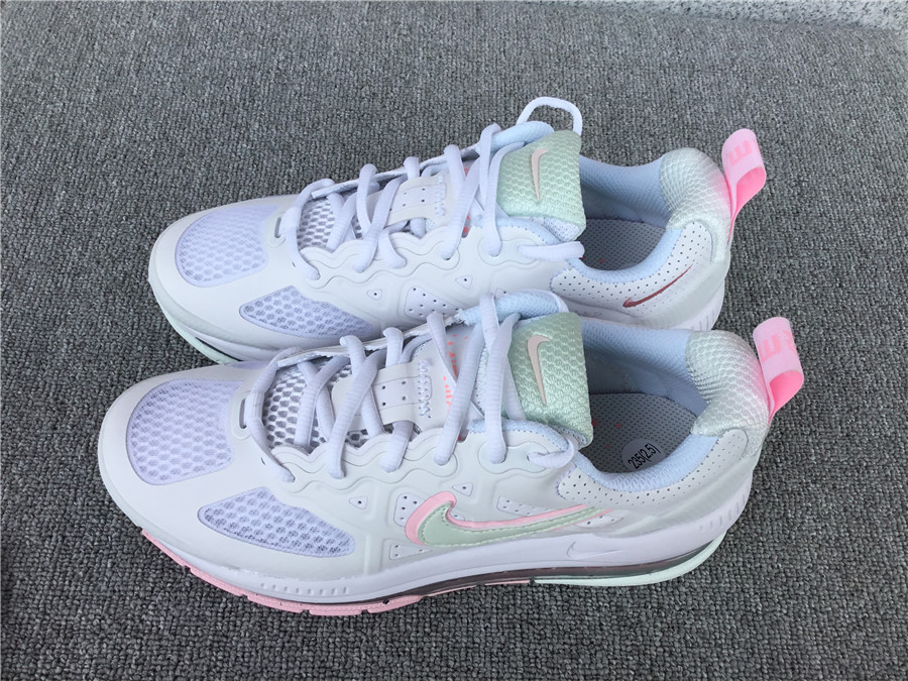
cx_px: 454
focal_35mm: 31
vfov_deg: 45.4
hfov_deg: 58.4
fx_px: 813
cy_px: 340
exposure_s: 1/433
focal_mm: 3.3
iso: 25
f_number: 2.4
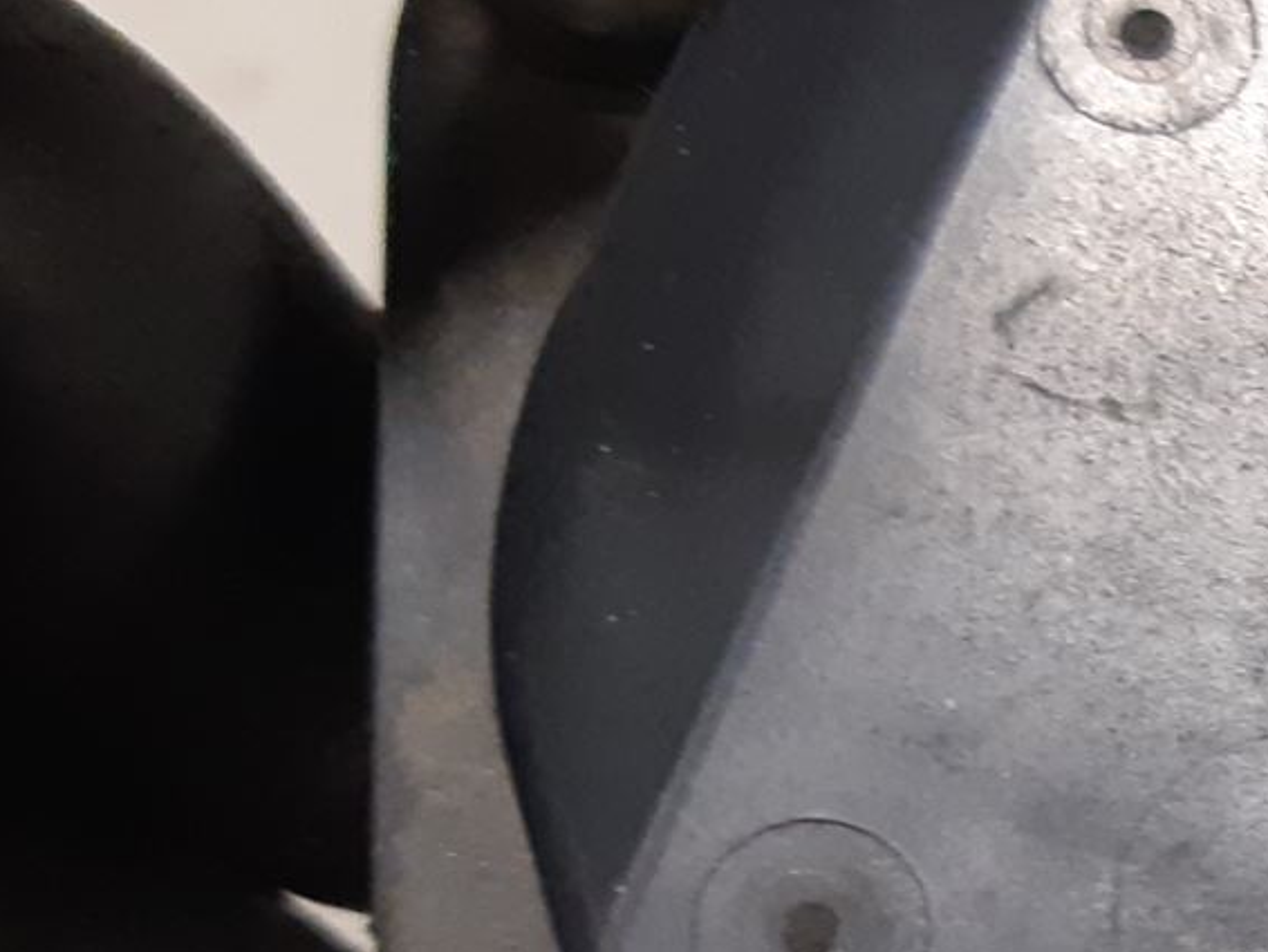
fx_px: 3445
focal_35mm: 94
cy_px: 1035
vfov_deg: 15.3
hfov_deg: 18.0
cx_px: 2034
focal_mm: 3.93
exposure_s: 1/50
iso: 200
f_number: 1.7
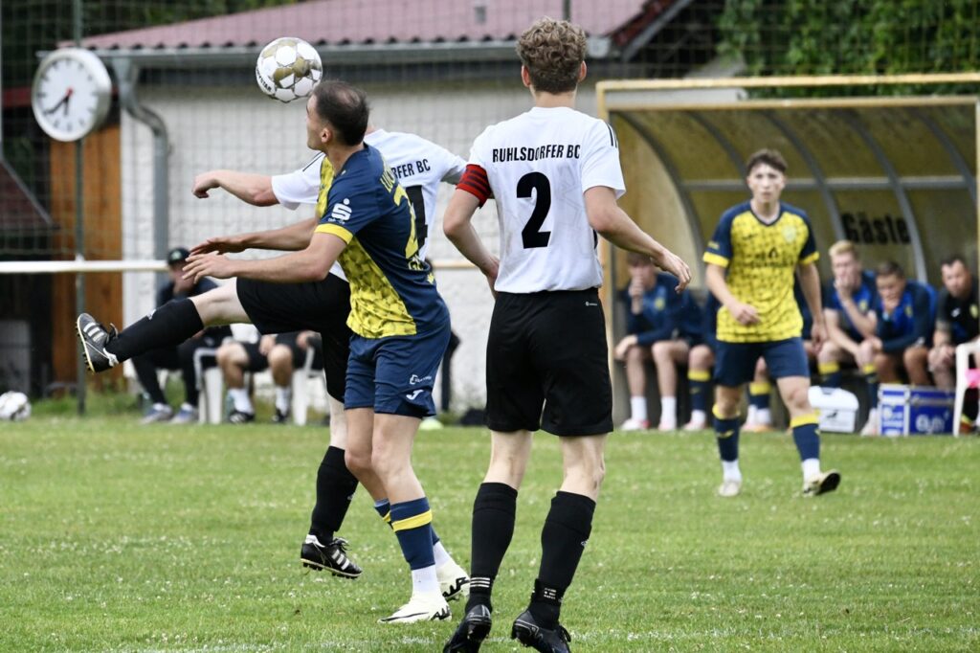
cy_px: 326
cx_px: 490
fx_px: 8708
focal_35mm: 320
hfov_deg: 6.4
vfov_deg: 4.3
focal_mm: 320
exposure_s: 1/1600
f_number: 8
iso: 5000
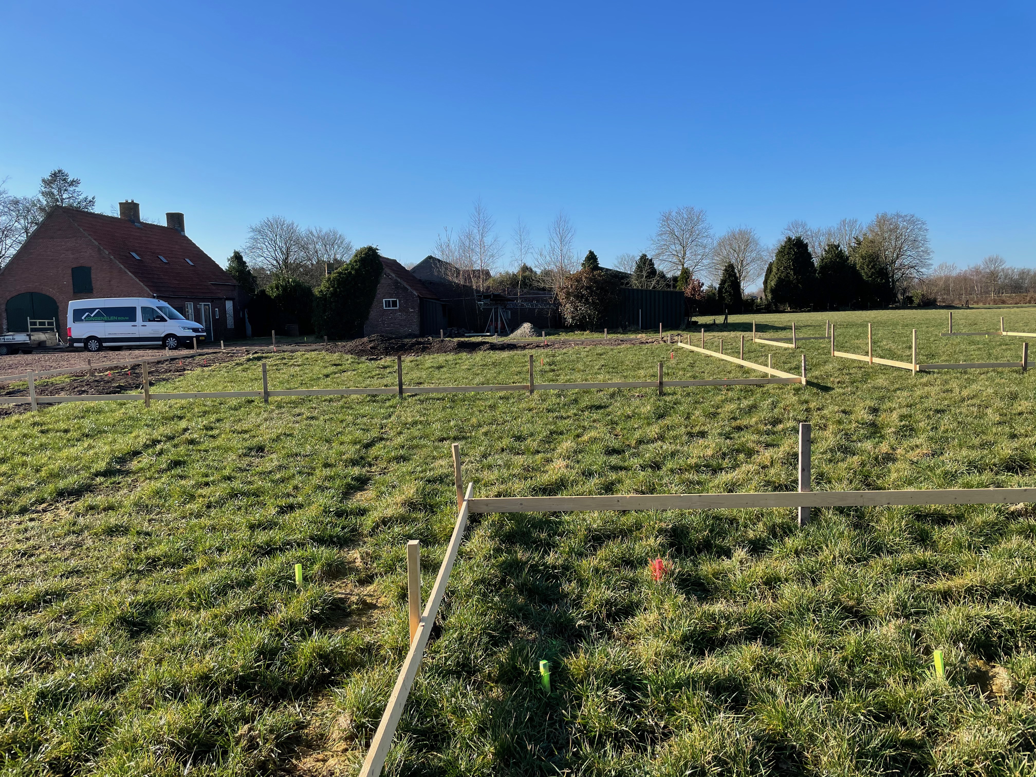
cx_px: 518
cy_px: 388
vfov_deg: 53.1
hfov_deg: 67.3
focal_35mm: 26
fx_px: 778
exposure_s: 1/2353
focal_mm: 4.2
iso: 32
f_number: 1.6
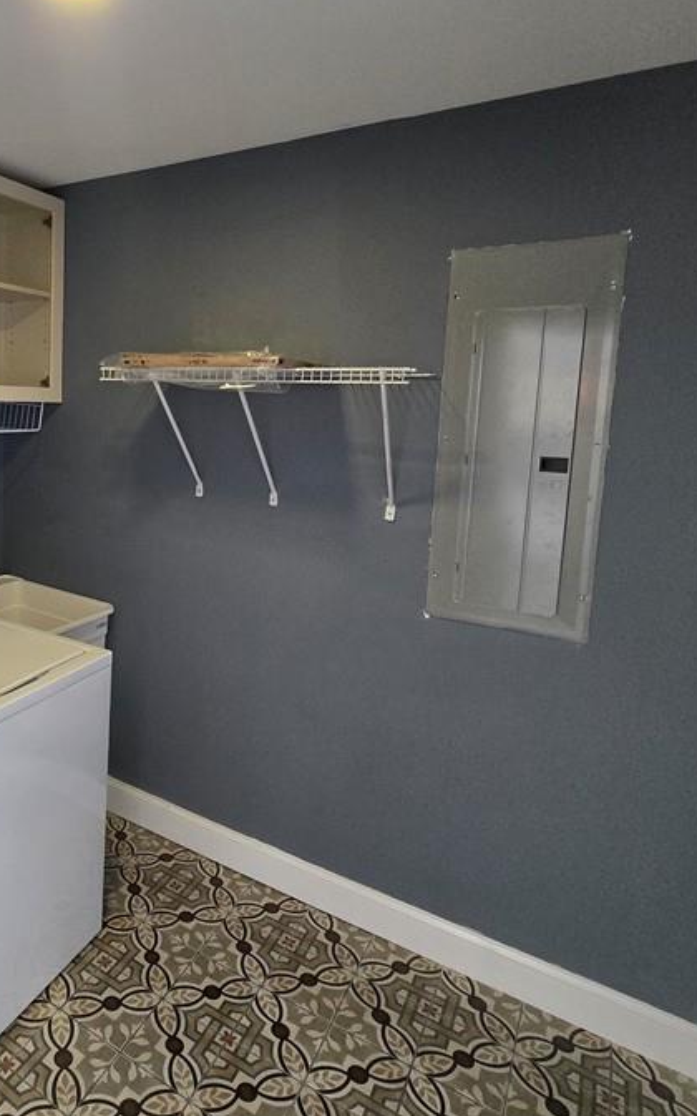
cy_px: 485
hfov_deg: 52.4
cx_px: 110
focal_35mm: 21
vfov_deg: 81.9
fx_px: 638
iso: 1000
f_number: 2.2
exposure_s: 1/60
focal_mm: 2.2
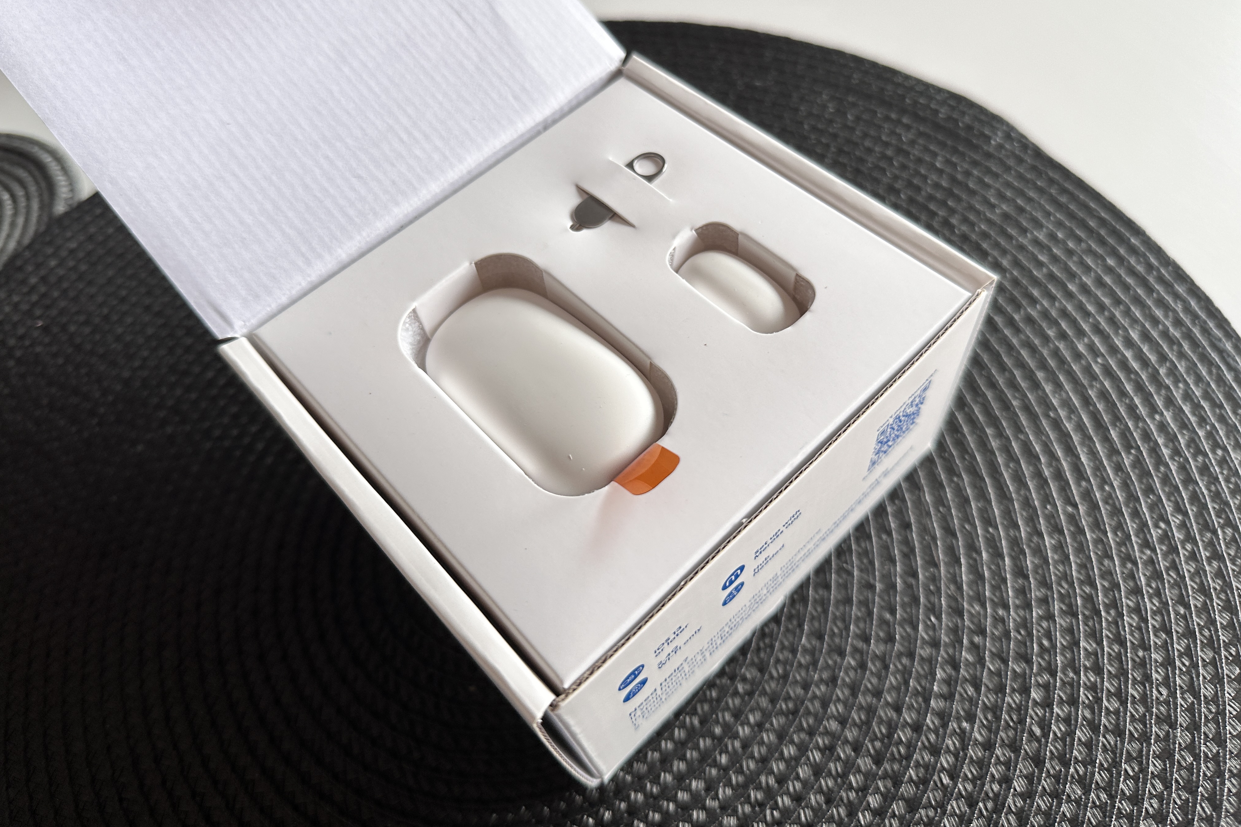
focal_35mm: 25
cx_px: 620
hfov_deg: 71.5
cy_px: 364
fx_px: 862
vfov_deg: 51.2
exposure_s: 1/121
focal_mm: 6.86
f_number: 1.78
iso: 100
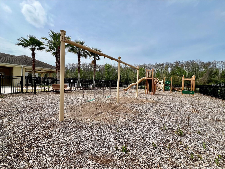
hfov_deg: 106.2
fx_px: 84
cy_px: 84
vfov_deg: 89.9
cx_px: 112
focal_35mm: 13
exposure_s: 1/2096
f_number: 1.8
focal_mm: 1.57
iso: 32
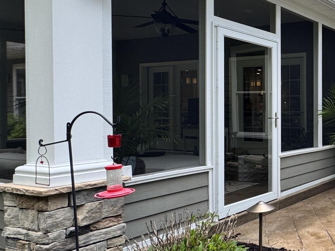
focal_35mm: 36
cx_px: 408
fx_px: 348
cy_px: 117
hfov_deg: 37.6
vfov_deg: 39.6
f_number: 2.2
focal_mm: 2.22
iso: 40
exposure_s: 1/425
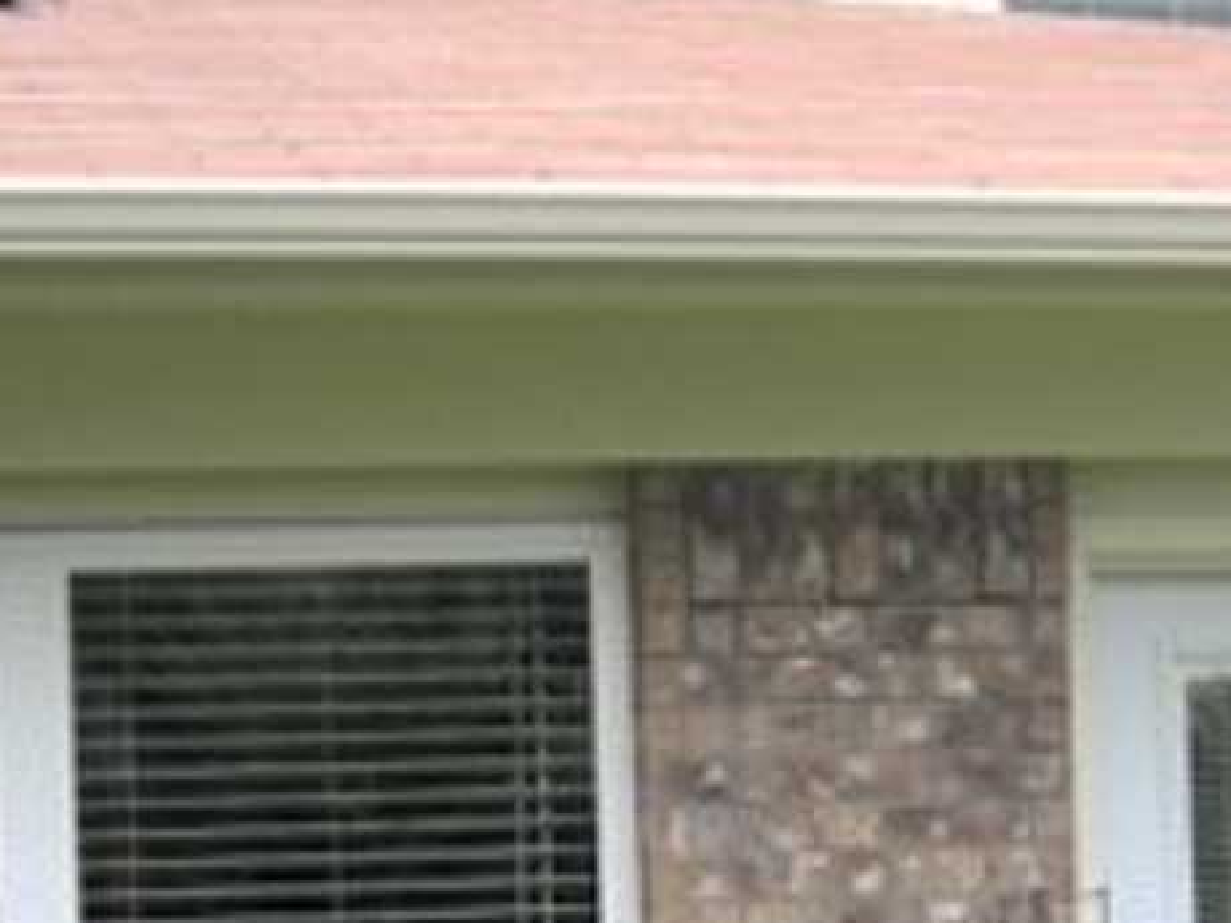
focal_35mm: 110
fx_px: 3912
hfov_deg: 17.7
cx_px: 1034
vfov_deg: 13.4
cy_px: 717
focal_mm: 6.3
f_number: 3.2
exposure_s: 1/230
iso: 50
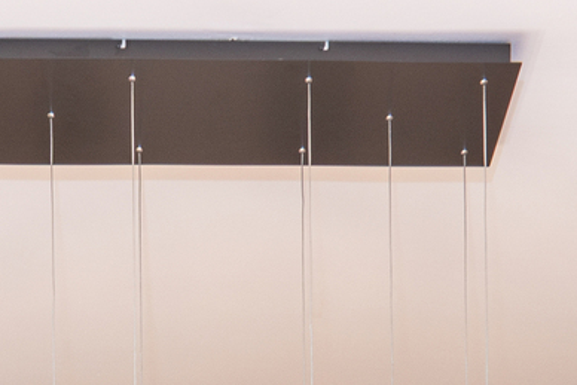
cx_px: 262
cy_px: 1016
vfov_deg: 10.9
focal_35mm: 99
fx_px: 1587
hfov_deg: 20.6
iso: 250
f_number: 11
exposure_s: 4
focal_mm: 16
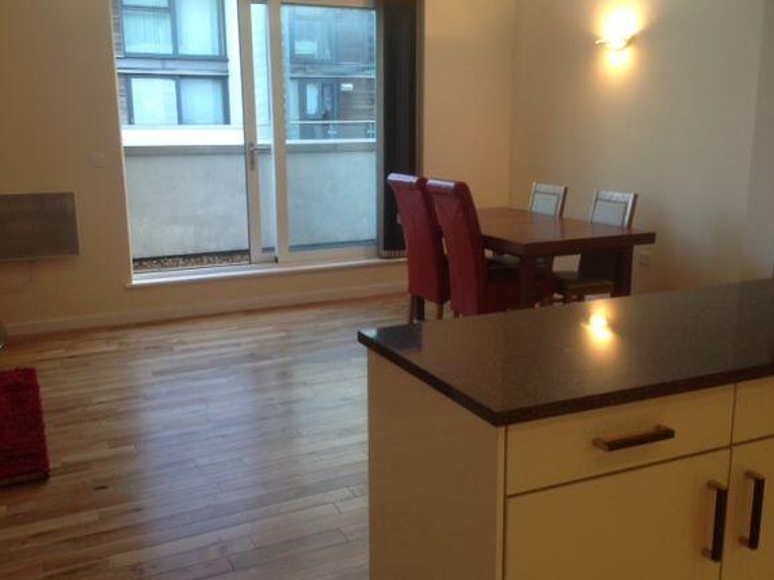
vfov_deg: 38.6
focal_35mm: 37
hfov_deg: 50.1
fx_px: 827
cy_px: 278
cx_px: 366
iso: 50
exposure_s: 1/24
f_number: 2.4
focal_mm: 4.12
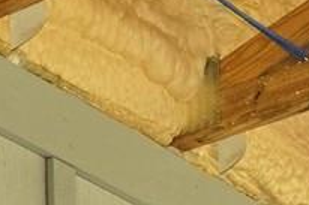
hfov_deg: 10.7
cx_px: 450
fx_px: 1595
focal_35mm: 186
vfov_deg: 6.3
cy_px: 745
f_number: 1.8
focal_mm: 5.4
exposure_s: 1/508
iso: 125
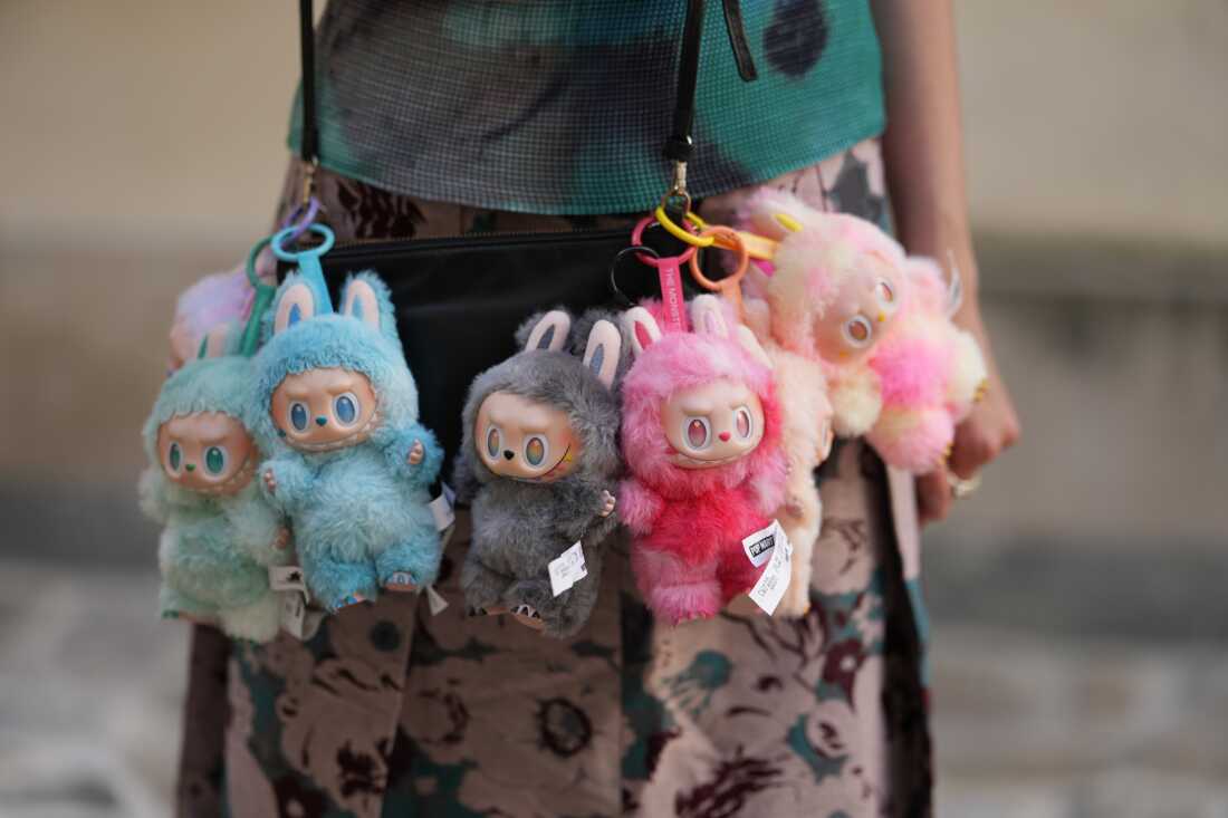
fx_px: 2831
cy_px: 409
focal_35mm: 83
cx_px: 614
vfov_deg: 16.4
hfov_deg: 24.5
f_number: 2
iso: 160
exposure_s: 1/1000
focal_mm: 83
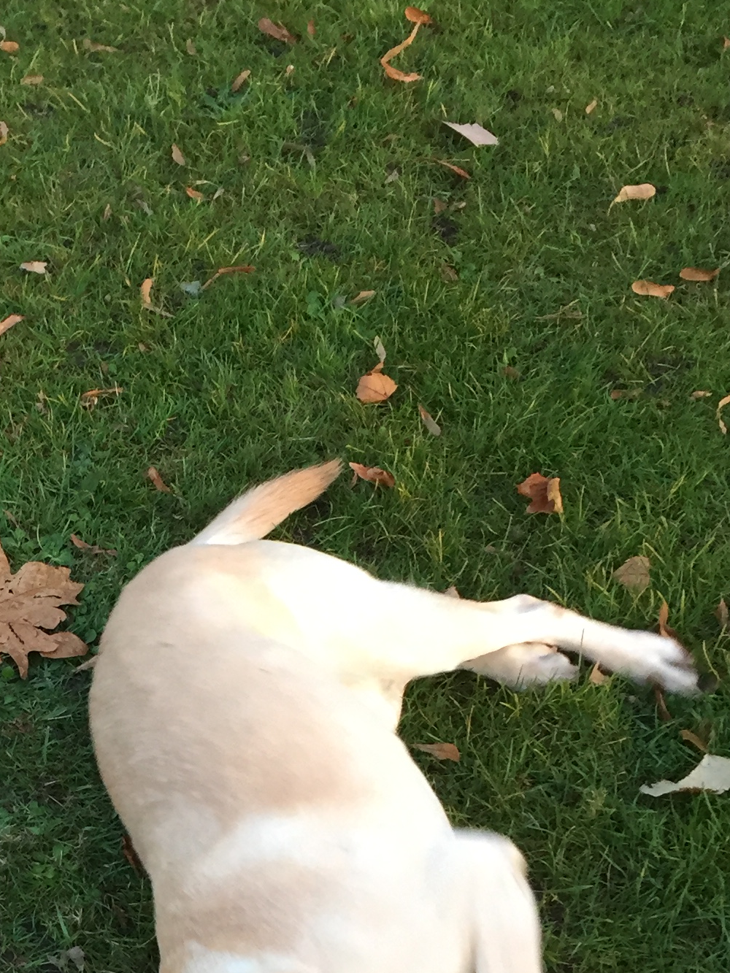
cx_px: -24
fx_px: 1996
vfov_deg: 26.6
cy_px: 850
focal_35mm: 71
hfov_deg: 20.0
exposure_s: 1/33
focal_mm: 4.15
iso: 50
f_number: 2.2
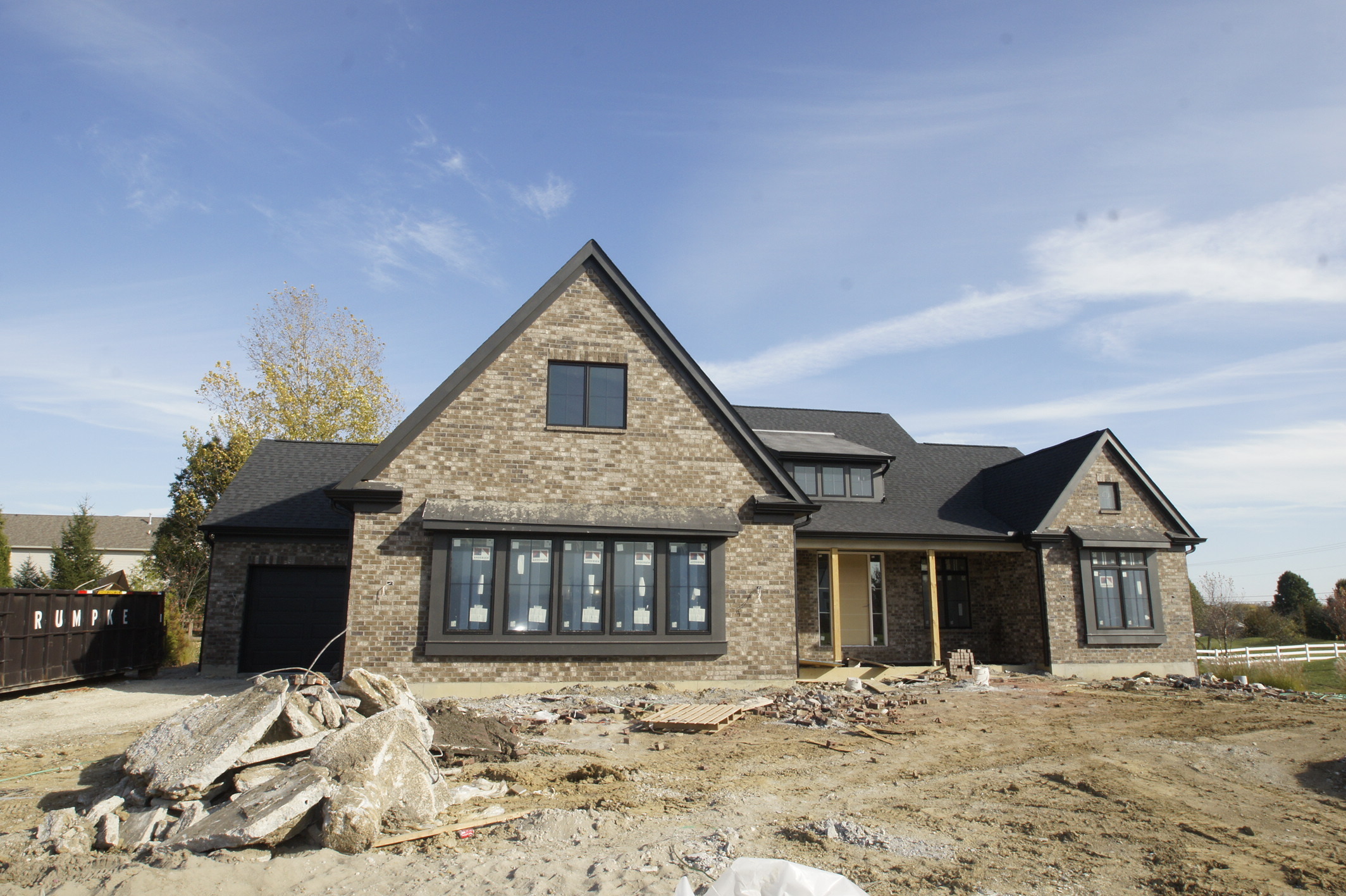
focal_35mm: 22
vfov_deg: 56.1
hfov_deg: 77.4
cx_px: 673
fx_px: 841
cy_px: 448
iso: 200
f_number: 14
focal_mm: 15
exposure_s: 1/160
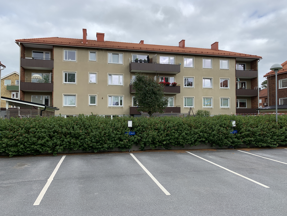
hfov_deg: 67.3
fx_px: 216
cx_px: 144
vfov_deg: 53.1
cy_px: 108
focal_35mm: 26
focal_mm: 4.25
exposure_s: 1/1387
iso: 25
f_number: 1.8
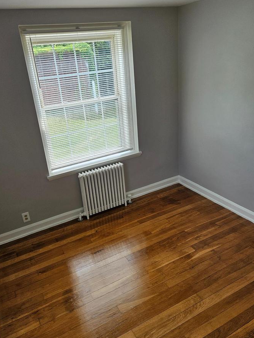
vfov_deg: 63.5
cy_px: 168
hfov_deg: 49.7
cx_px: 120
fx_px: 274
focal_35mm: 28
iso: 40
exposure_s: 1/208
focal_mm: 5.4
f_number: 1.8
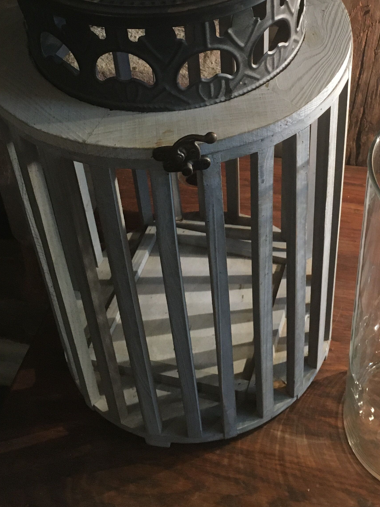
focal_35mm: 51
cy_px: 122
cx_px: 289
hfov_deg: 28.1
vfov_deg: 36.5
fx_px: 746
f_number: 2.2
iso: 250
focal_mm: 4.15
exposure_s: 1/33
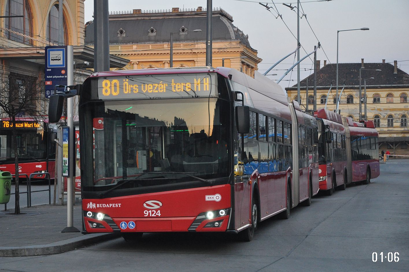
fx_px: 987
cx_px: 204
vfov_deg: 15.7
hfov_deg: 23.4
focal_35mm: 87
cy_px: 136
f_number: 5
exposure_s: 1/400
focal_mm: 58
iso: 1600
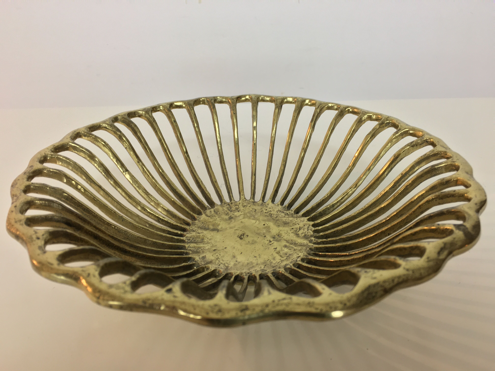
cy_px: 186
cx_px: 248
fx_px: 415
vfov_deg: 48.2
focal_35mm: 29
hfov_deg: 61.7
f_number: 2.2
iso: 40
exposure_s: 1/33
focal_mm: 4.15
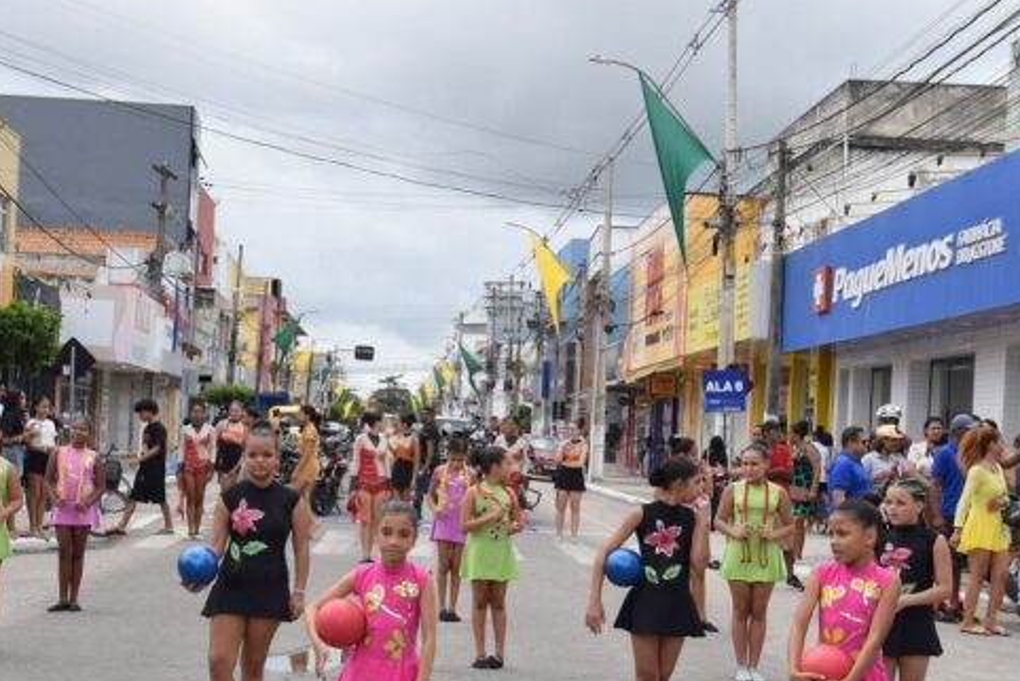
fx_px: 1701
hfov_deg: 33.3
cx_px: 406
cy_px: 437
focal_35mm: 60
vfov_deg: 22.6
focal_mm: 26
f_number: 9
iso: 200
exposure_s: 1/320
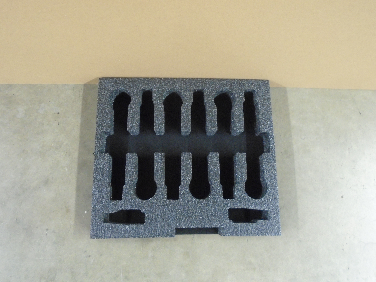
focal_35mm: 26
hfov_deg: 67.3
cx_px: 188
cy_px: 141
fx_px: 282
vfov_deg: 53.1
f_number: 3.2
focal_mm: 4.6
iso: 500
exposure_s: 1/4
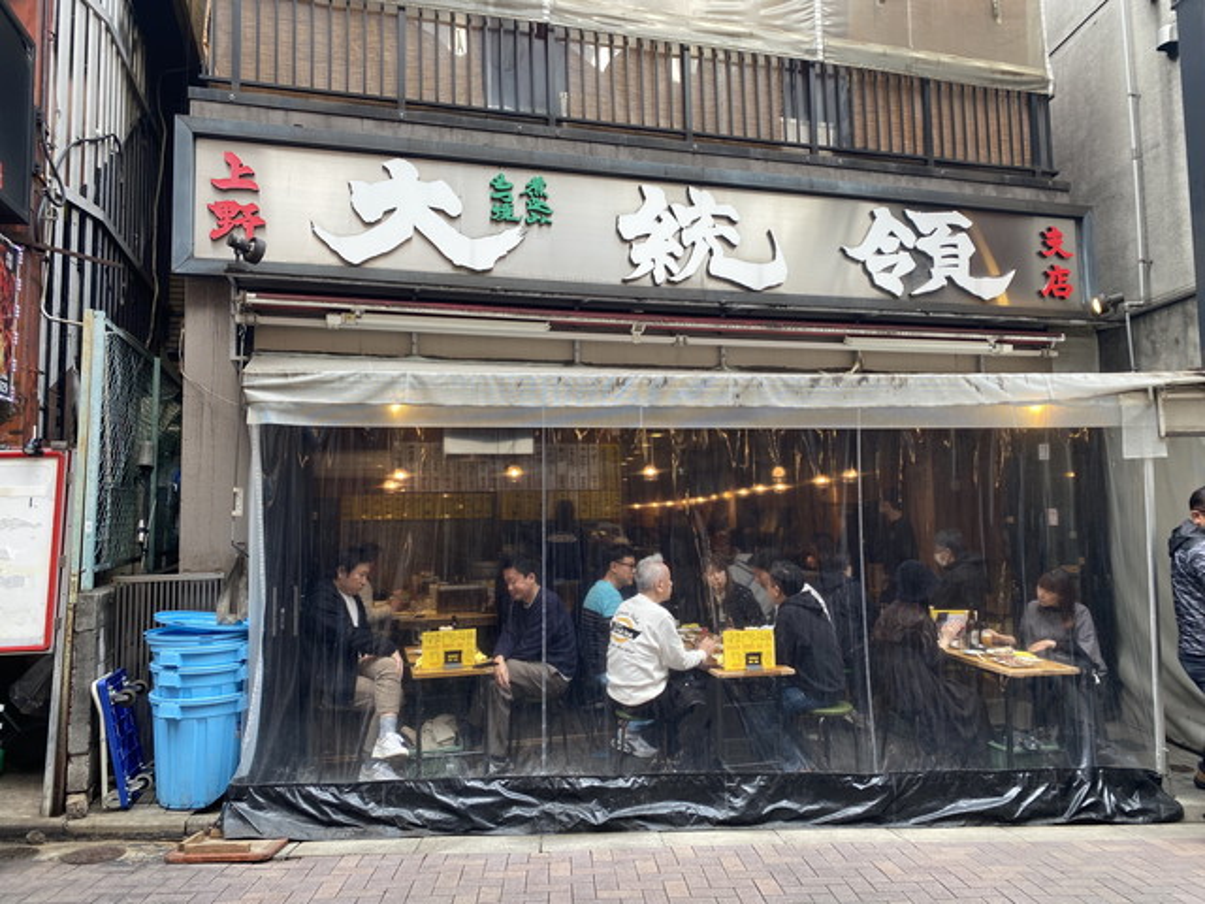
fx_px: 905
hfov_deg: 67.3
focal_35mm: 26
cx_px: 602
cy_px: 452
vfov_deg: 53.1
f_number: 1.8
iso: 32
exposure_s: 1/131
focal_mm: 4.25
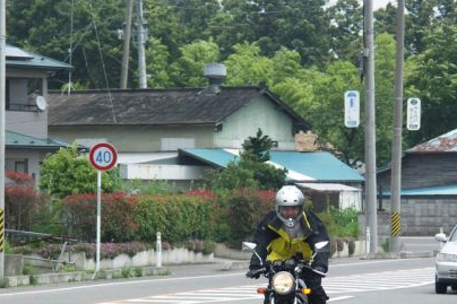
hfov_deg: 7.2
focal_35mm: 285
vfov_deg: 4.8
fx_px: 3616
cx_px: 222
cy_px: 260
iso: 50
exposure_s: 1/250
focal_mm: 44.7
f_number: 4.5
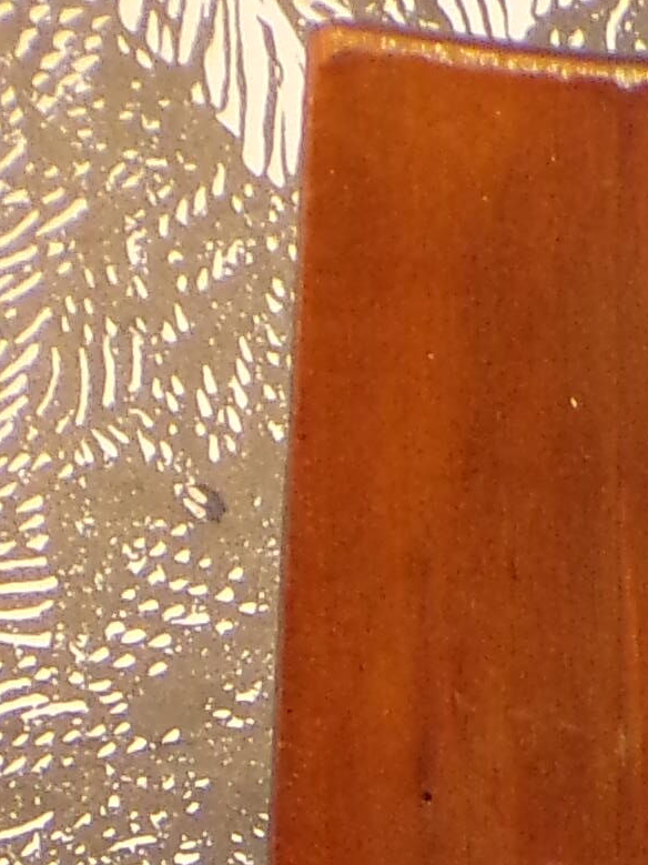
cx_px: 848
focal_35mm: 219
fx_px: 5468
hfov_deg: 6.7
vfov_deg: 8.3
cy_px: 2074
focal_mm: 6.6
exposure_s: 1/17
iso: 280
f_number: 3.3
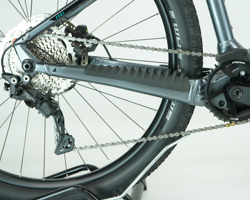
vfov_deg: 23.5
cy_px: 83
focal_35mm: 65
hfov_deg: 29.0
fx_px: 481
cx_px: 163
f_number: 5.6
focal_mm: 49
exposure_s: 1/200
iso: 1600
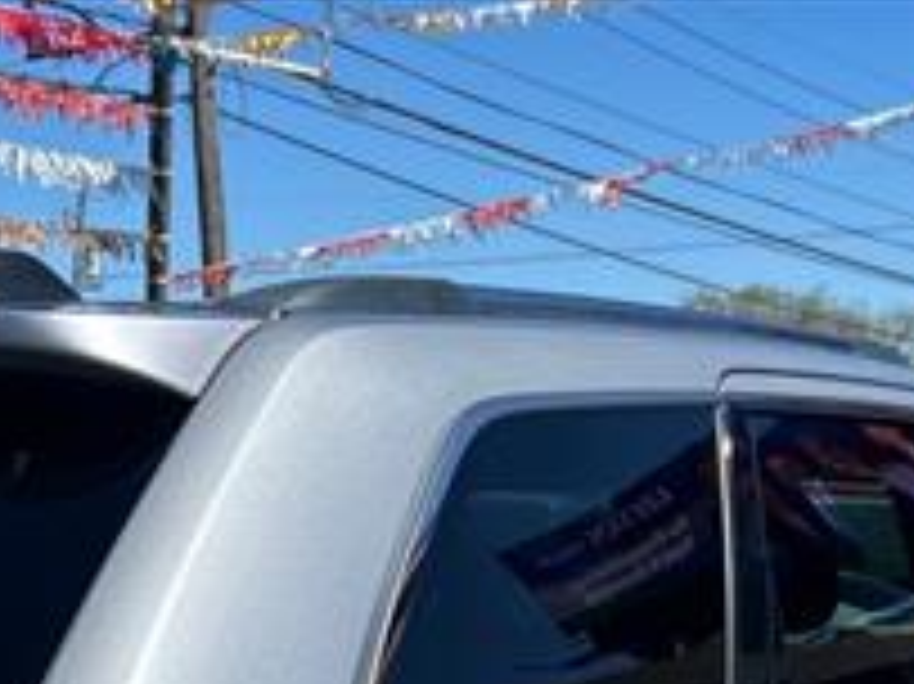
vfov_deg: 16.2
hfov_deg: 23.5
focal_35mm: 82
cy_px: 1076
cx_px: 189
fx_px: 2164
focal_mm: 5.7
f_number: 1.5
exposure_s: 1/3571
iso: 50
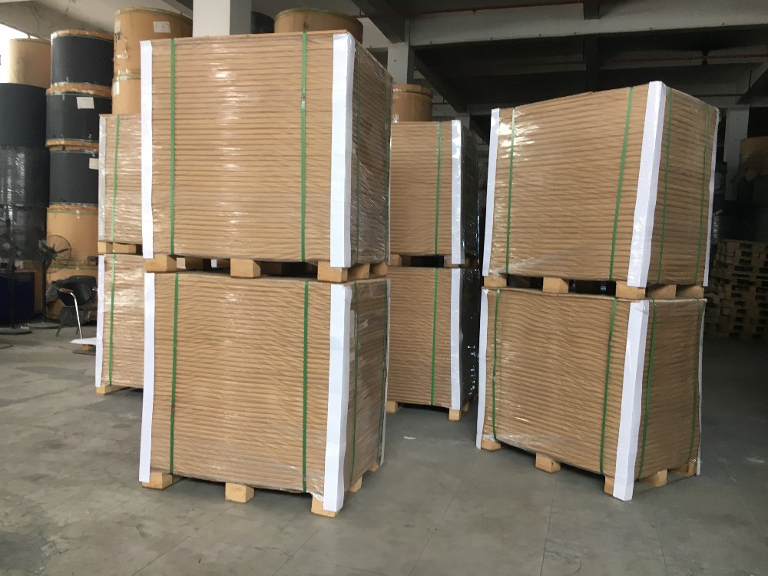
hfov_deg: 61.7
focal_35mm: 29
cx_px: 384
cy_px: 288
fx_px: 643
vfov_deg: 48.2
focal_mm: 4.15
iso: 64
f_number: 2.2
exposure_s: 1/33
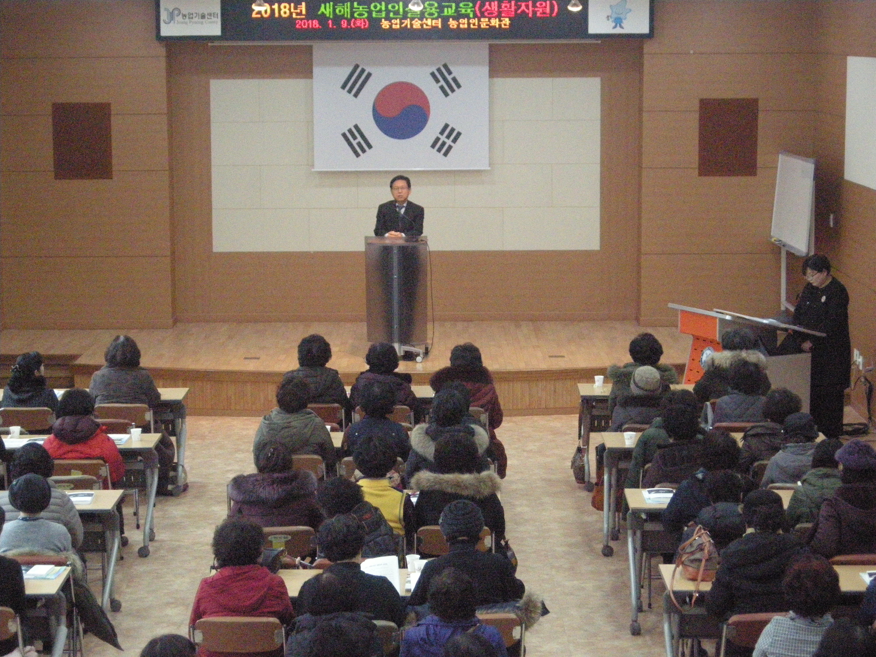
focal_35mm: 87
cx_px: 438
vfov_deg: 17.0
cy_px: 328
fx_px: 2202
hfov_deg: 22.5
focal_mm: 18.6
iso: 1600
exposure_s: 1/108
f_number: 4.3
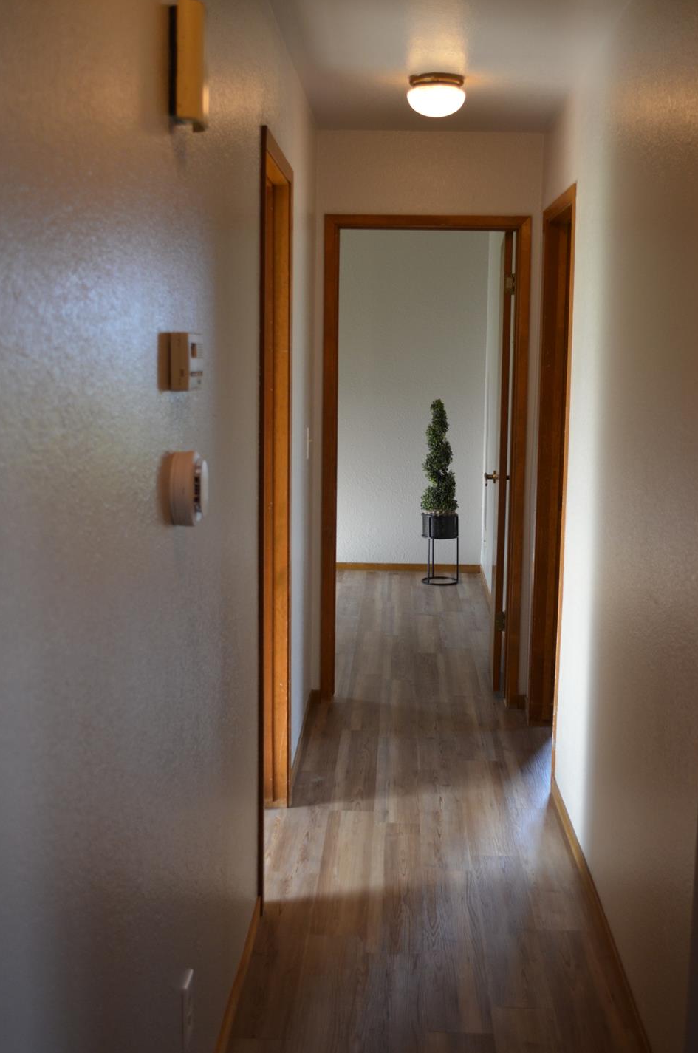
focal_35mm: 41
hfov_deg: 32.5
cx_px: 363
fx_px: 1197
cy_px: 523
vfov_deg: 47.5
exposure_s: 1/60
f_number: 4.2
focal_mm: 26
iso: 640
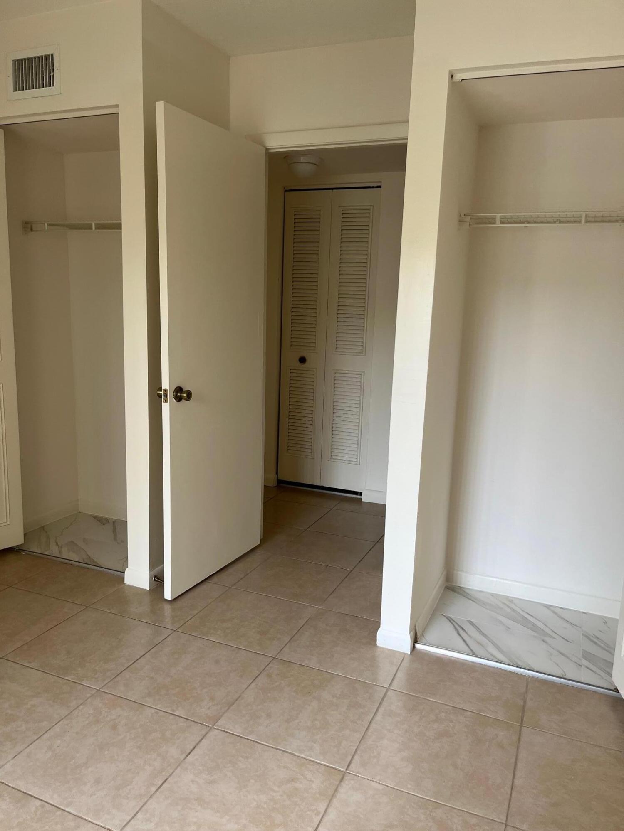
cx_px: 312
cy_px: 416
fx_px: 625
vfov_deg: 67.3
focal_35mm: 26
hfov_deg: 53.1
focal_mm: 5.1
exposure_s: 1/121
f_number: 1.6
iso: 80
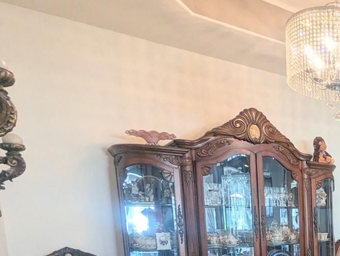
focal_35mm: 38
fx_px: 374
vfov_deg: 33.7
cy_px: 269
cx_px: 397
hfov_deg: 38.1
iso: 154
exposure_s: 1/78.8
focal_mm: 2.35
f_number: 2.2
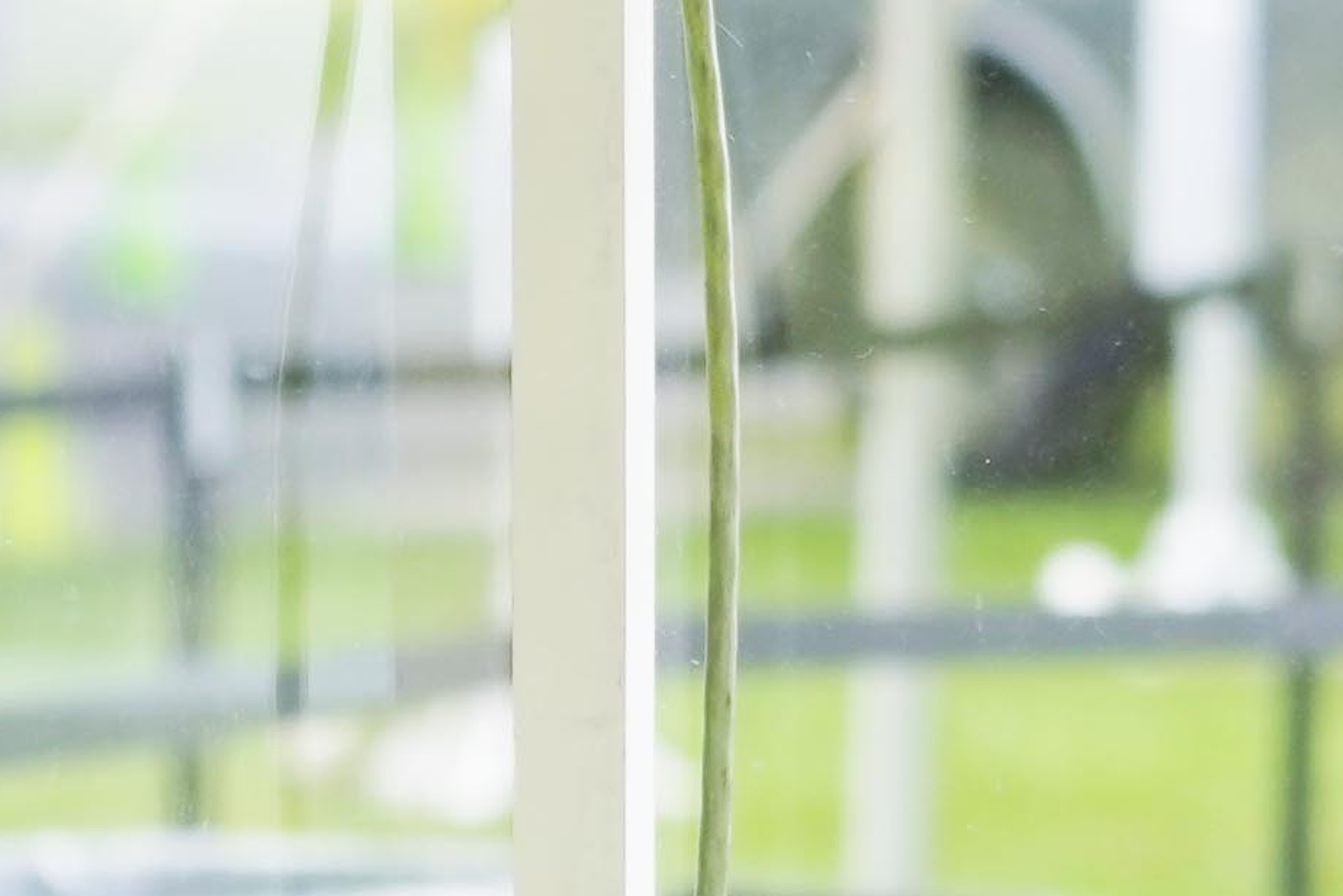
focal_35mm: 454
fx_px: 16938
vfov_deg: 3.0
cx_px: 96
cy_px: 592
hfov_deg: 4.5
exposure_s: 1/400
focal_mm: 70
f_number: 2.8
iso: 320
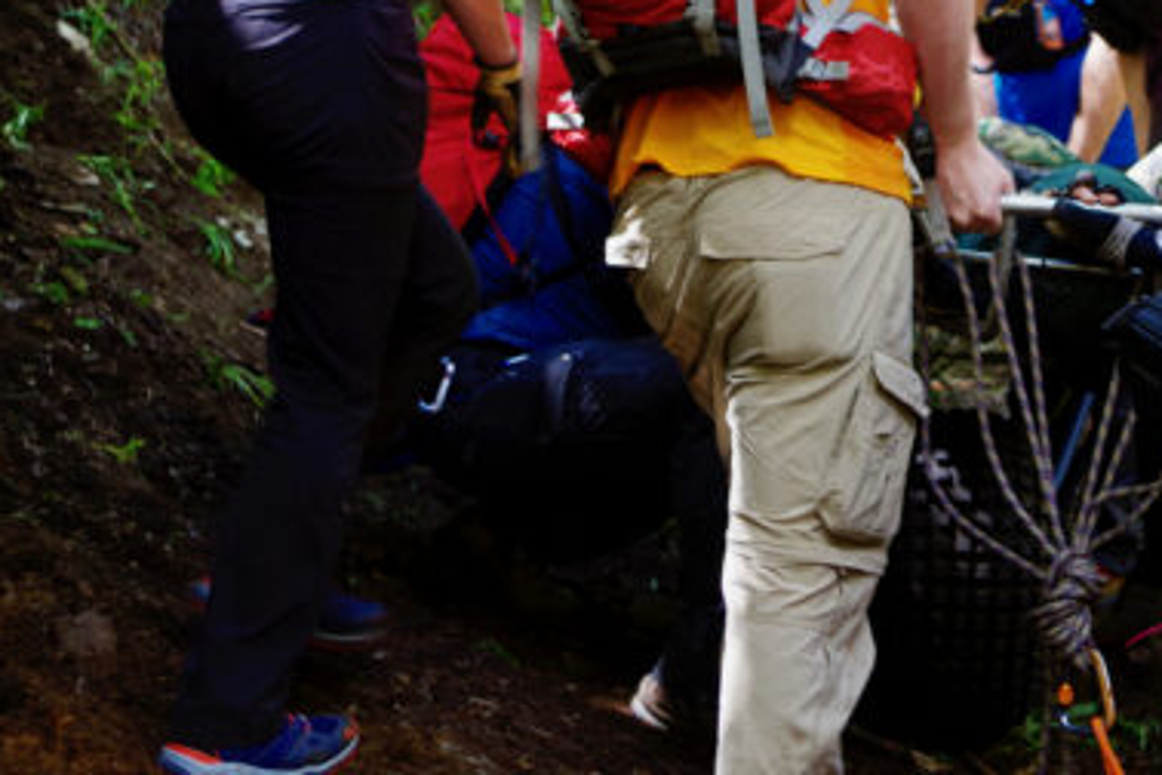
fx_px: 2162
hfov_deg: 29.5
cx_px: 898
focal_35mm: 67
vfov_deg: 20.1
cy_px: 185
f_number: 4
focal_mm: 28.13
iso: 400
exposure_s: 1/60
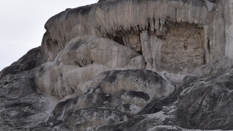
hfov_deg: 15.1
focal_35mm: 142
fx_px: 876
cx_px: 174
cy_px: 18
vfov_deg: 8.5
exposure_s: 1/200
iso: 100
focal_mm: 55
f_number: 10
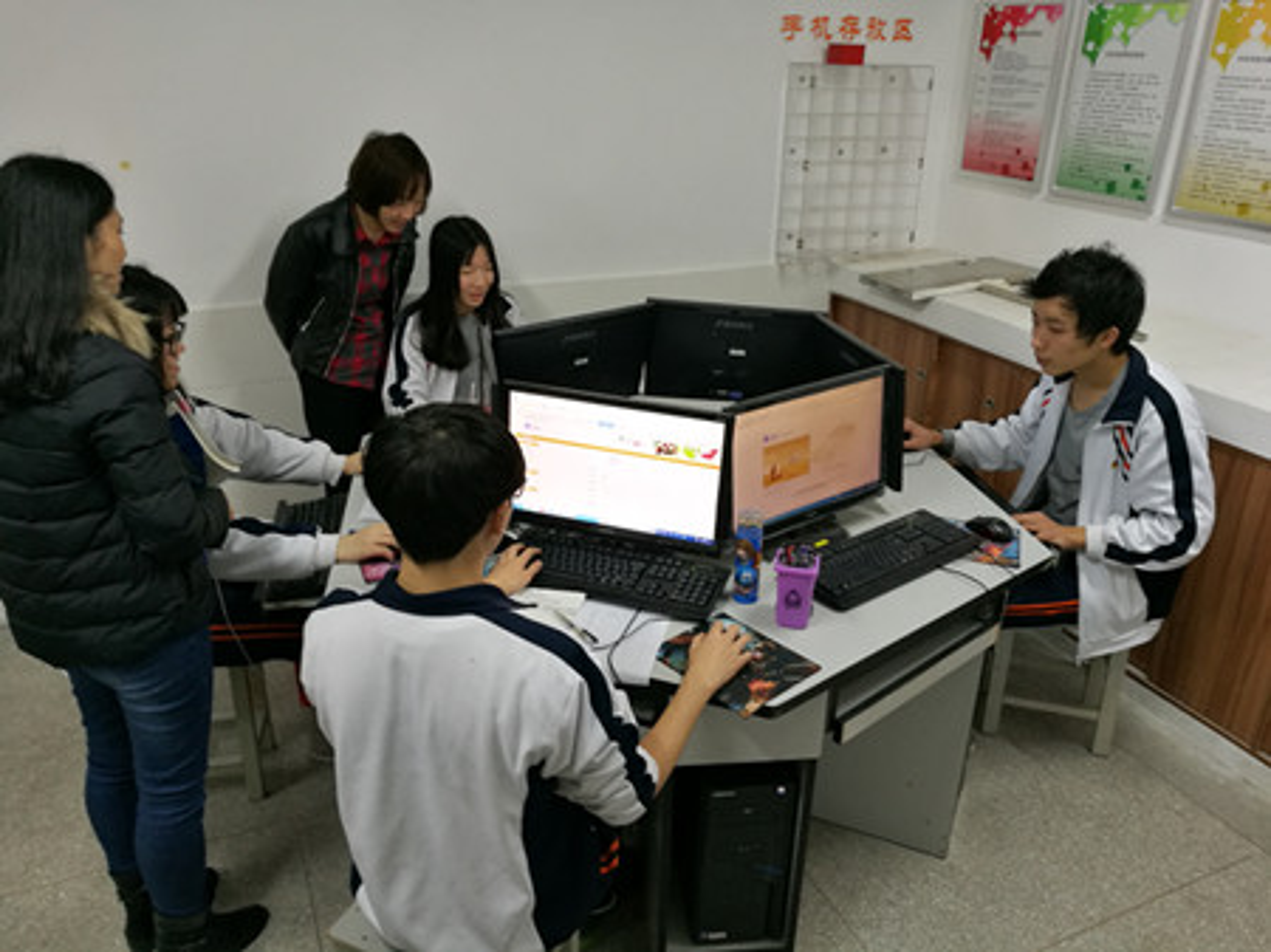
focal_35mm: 27
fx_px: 991
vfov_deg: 51.3
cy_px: 476
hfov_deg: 65.4
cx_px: 636
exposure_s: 1/33.3
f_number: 2.2
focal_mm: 4.5
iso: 200
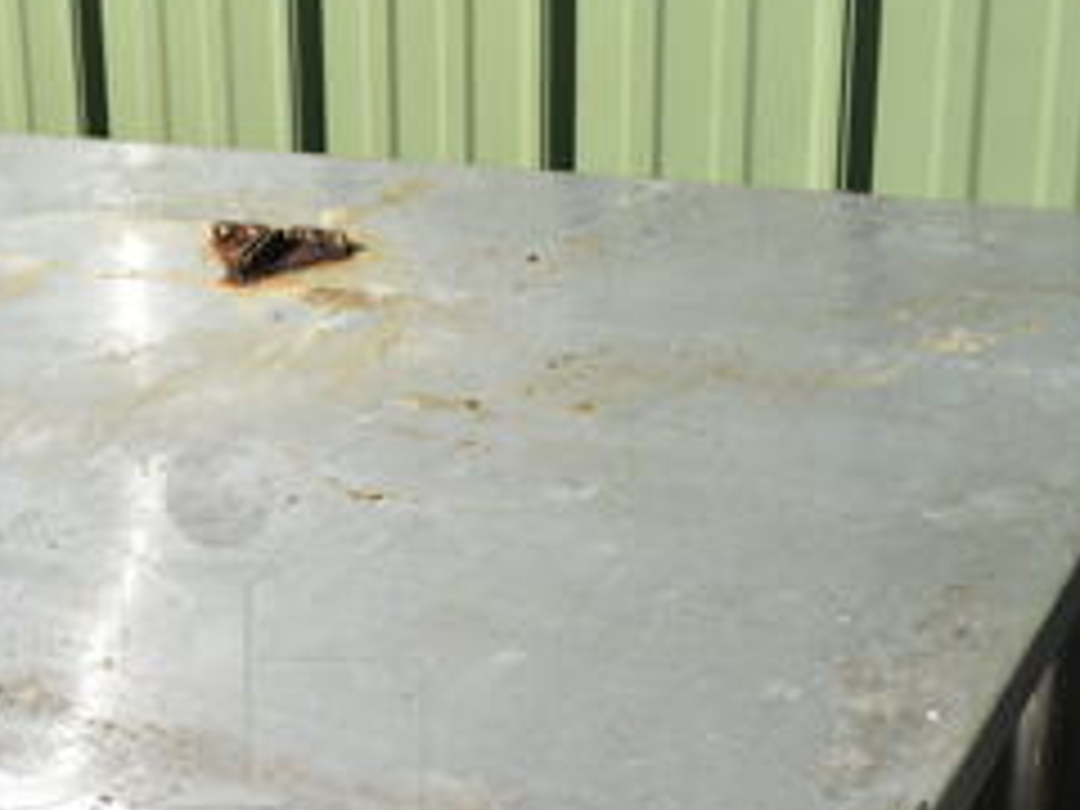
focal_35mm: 66
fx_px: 2059
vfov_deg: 21.9
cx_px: -45
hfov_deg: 27.4
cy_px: 675
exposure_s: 1/250
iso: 100
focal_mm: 18
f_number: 8
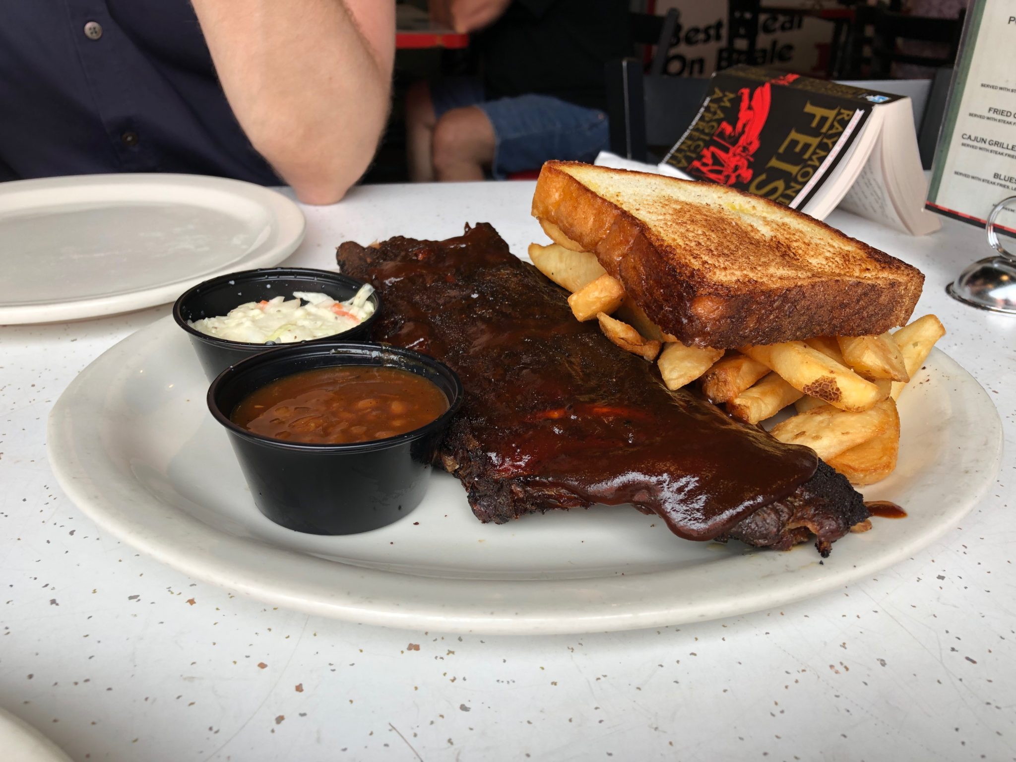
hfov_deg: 63.4
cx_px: 508
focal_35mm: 28
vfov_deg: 49.7
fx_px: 822
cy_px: 381
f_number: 1.8
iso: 25
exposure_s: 1/120
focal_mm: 4
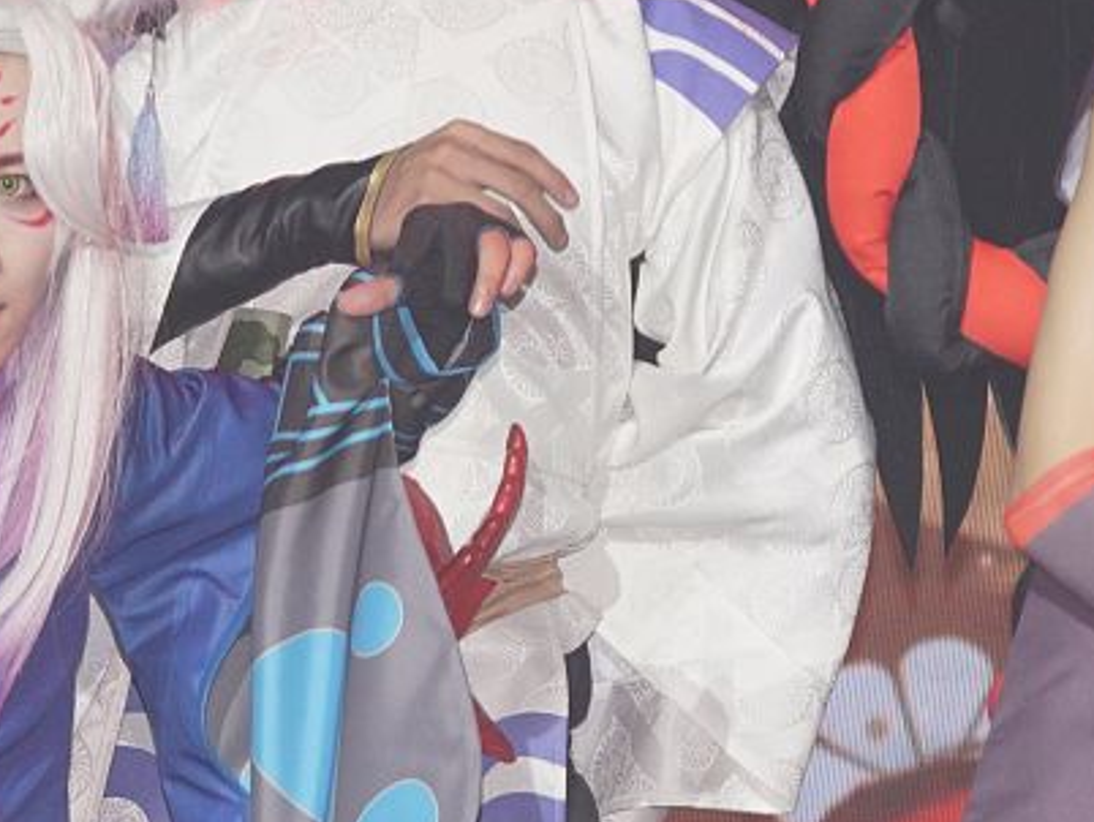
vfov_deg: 2.7
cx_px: 634
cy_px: 182
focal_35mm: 560
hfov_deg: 3.5
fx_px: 17709
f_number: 5.6
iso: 320
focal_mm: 130
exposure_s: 1/100
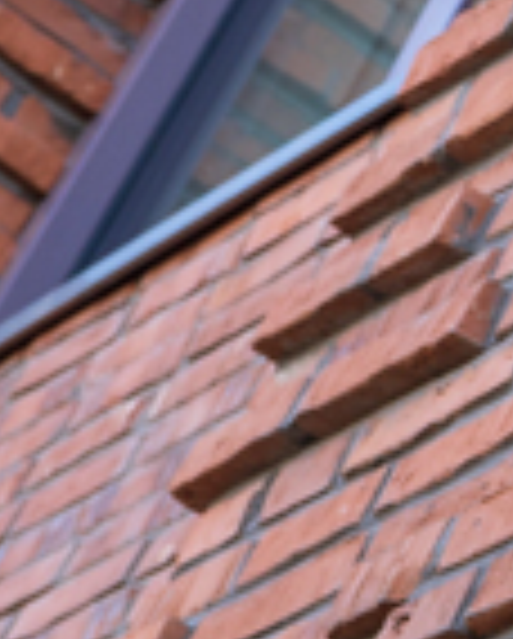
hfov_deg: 5.9
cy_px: -562
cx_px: 1984
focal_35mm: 224
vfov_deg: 8.3
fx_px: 4242
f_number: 6.3
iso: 280
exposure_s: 1/160
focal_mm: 34
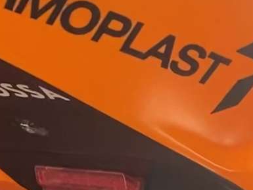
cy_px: 404
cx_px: 157
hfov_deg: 14.6
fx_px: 987
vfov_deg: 10.0
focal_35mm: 135
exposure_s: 1/184
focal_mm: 4.25
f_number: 1.8
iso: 32
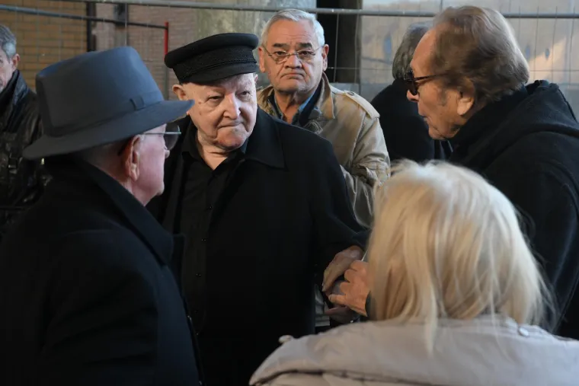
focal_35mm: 53
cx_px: 290
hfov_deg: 37.5
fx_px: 853
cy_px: 193
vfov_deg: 25.5
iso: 800
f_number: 6.3
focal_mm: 53
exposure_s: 1/200
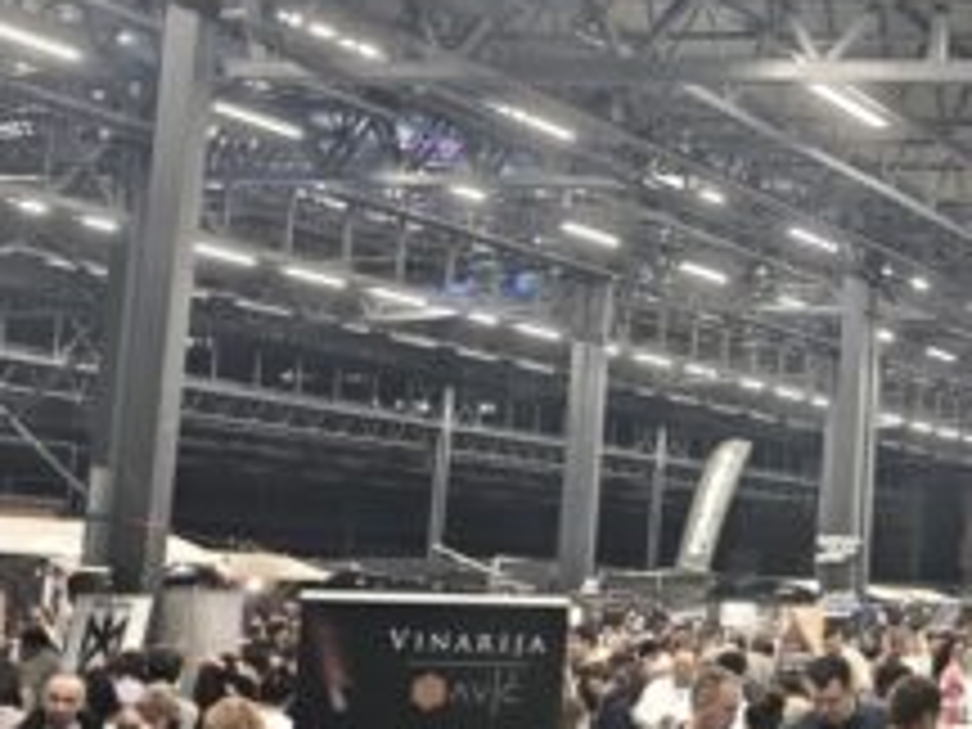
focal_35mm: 68
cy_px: 297
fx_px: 1909
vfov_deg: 21.6
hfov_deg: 25.4
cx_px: 1188
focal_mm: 6.55
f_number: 1.6
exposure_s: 1/25
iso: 1250
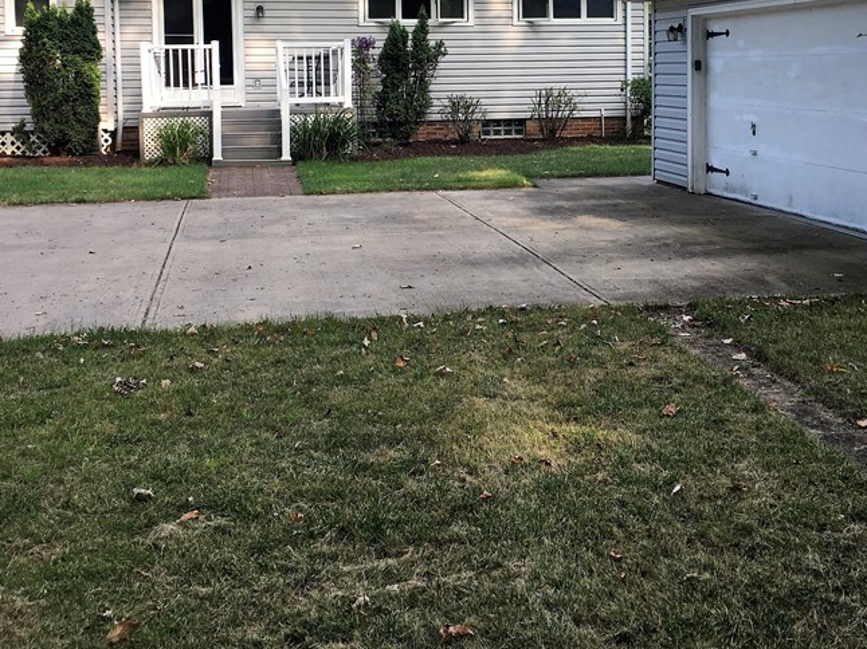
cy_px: 142
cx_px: 497
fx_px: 1152
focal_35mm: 46
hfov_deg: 41.2
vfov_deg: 30.8
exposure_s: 1/120
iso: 25
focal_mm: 4.15
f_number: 2.2
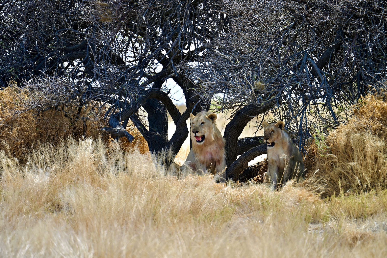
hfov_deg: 4.1
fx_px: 5375
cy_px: 129
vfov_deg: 2.7
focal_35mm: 500
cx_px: 194
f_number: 6.7
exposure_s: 1/500
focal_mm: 500
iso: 180
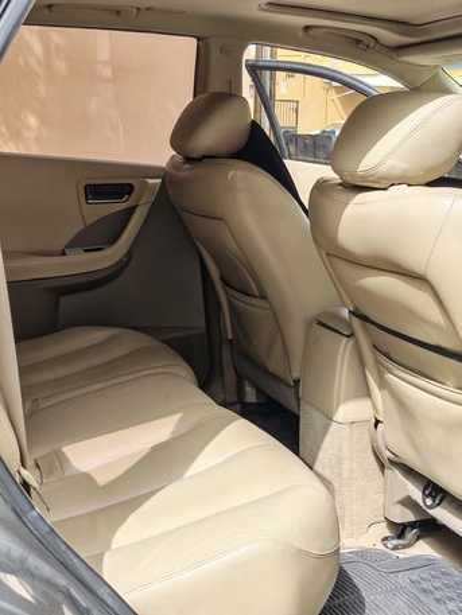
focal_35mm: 46
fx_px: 818
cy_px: 308
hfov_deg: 31.5
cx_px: 231
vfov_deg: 41.2
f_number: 1.6
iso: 50
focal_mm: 6.55
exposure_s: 1/540
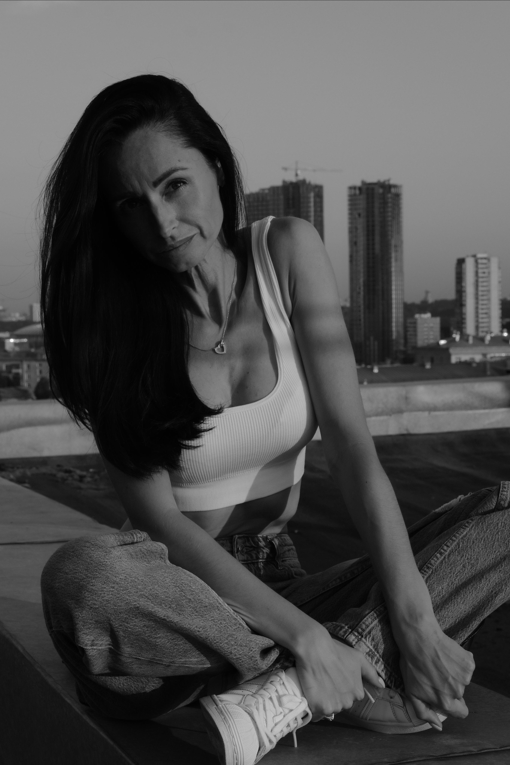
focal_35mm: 59
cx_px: 255
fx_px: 1254
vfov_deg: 33.9
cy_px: 382
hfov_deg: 23.0
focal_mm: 39.3
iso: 200
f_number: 10
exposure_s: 1/125
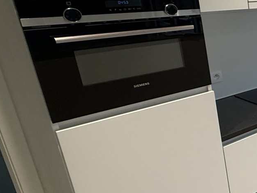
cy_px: 78
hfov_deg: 29.1
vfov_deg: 33.5
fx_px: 319
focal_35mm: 43
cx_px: 378
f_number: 2.2
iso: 250
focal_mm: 2.22
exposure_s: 1/100
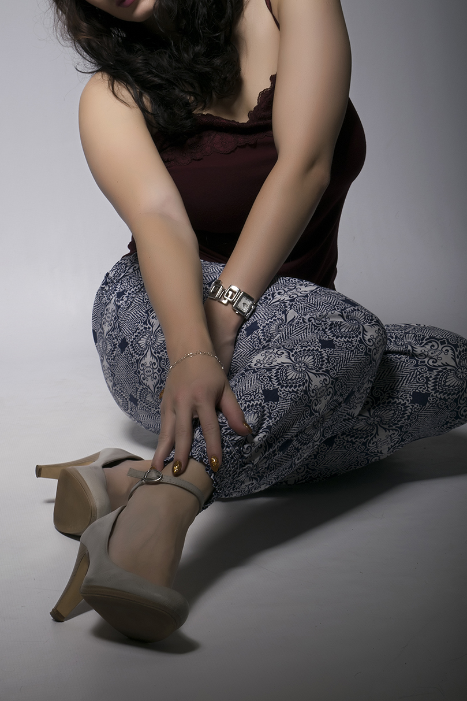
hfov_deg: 14.4
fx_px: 1848
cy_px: 261
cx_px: 206
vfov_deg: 21.4
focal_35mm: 95
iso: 100
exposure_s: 1/200
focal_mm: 48
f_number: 13
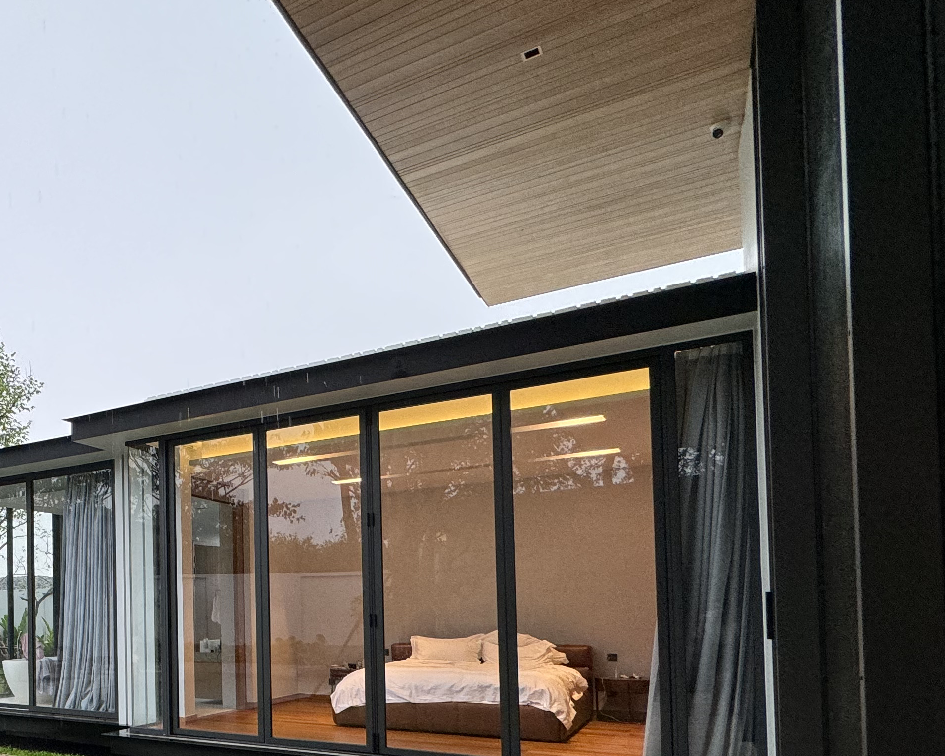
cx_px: -1
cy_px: 597
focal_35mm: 29
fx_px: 811
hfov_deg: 49.3
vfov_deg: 47.4
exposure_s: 1/100
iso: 160
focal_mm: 2.22
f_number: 2.2
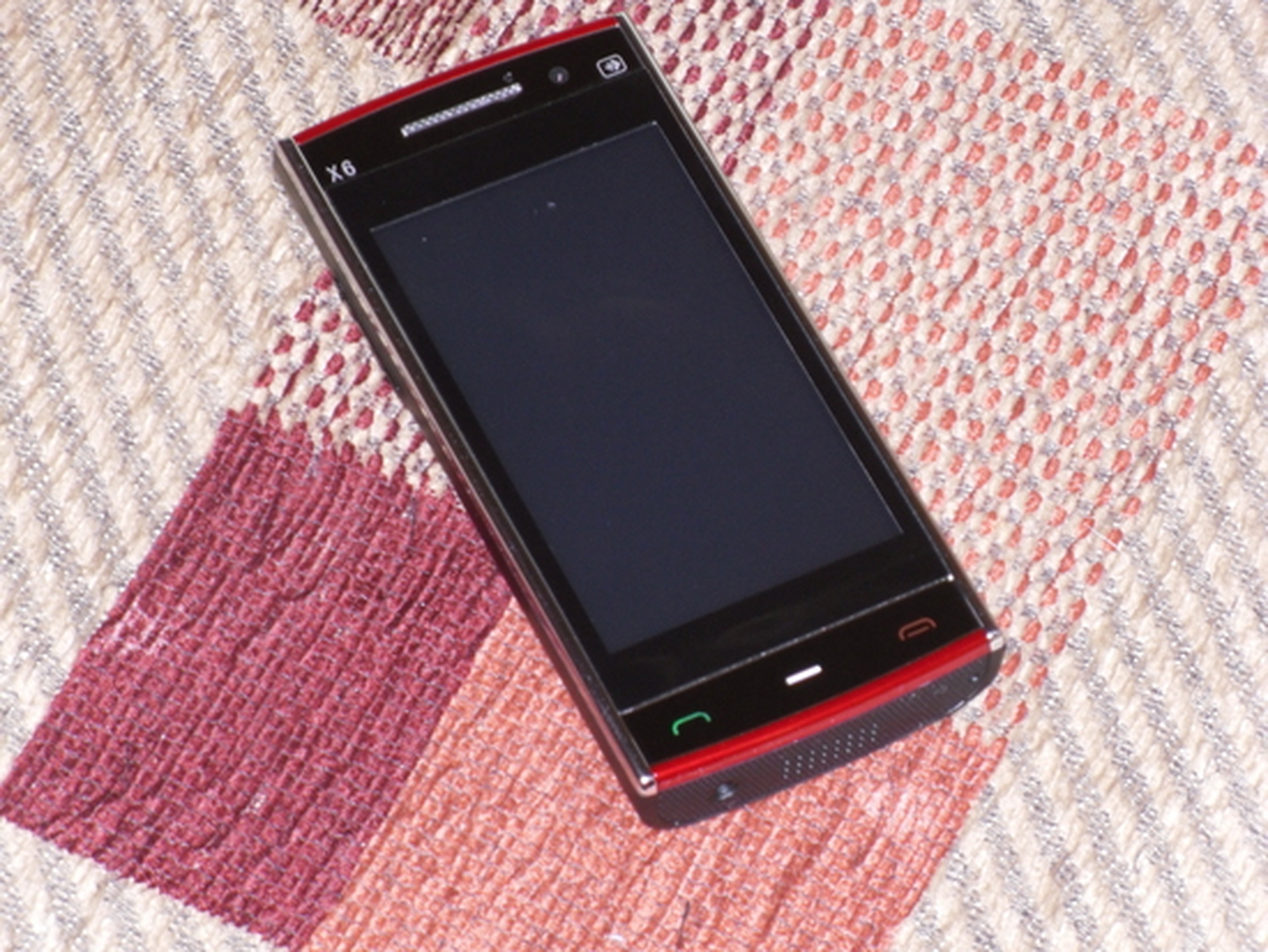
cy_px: 476
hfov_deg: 9.5
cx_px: 634
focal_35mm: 209
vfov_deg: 7.1
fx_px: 7659
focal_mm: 29.43
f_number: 5.5
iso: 200
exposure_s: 1/60
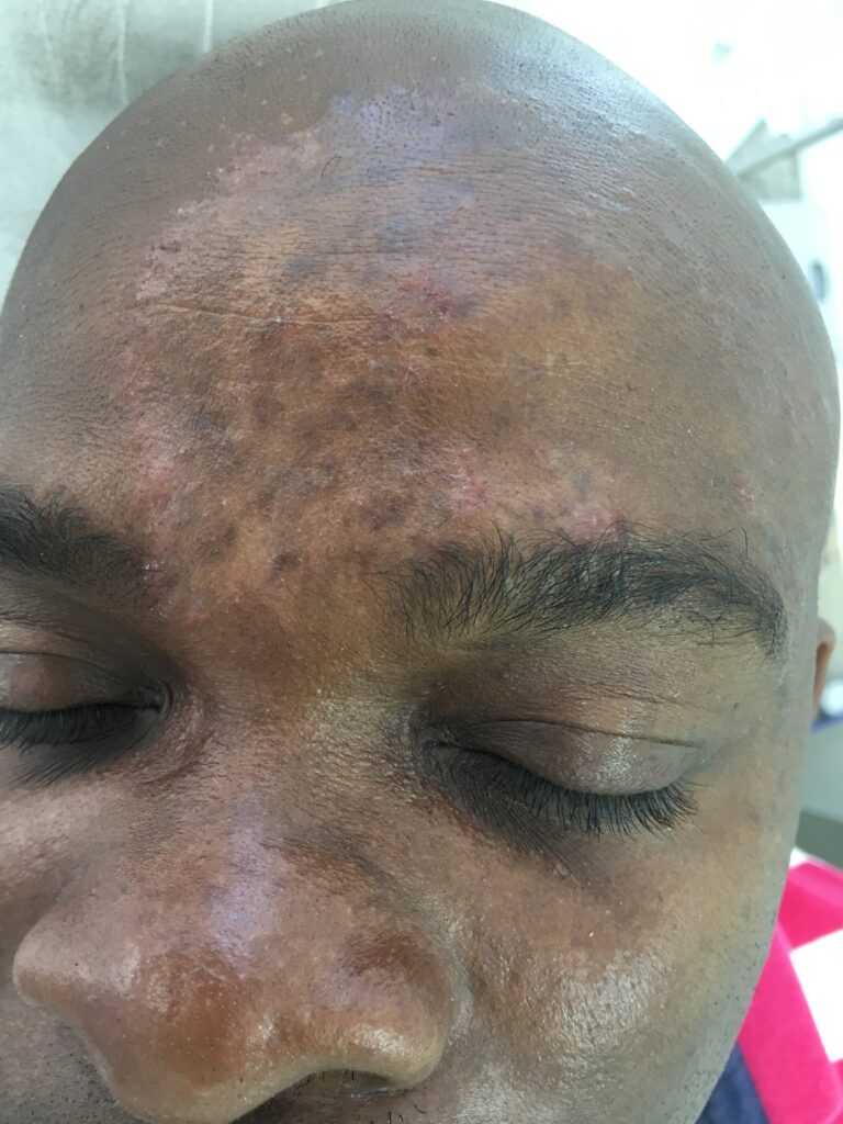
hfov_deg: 48.2
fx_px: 942
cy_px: 562
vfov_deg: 61.7
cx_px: 422
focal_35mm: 29
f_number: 2.2
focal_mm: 4.15
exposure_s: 1/30
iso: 80
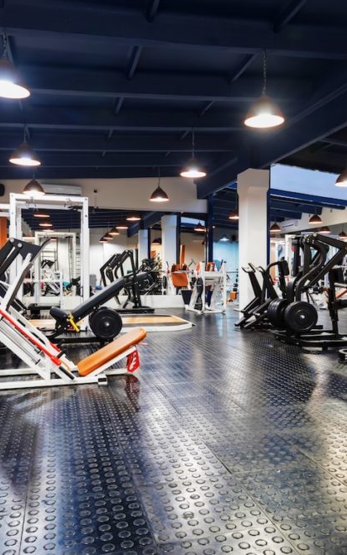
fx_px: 454
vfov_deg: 62.9
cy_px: 278
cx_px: 207
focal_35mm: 30
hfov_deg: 41.6
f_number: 7.1
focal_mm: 19
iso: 200
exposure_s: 1/5
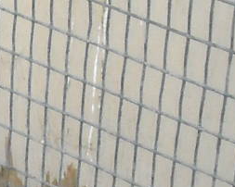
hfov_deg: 8.8
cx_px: -94
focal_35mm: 216
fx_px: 1501
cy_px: 326
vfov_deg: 7.0
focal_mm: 5.7
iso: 616
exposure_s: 1/250
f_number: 2.8
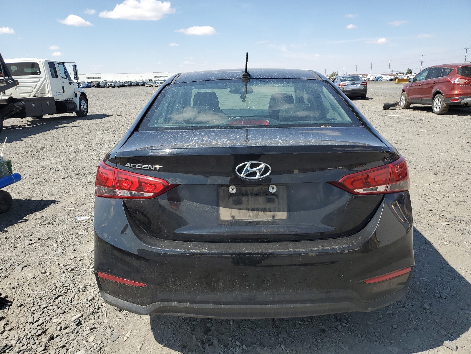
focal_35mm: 26
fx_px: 354
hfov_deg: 67.3
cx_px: 236
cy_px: 177
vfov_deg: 53.1
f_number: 1.5
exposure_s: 1/2500
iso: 50
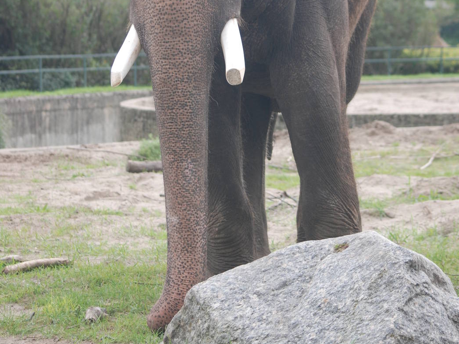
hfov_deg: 10.9
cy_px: 79
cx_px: 232
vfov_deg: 8.2
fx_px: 2400
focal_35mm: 181
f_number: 4.5
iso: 200
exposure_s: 1/250
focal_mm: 82
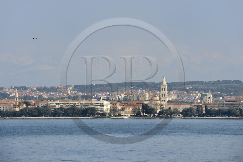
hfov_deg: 10.3
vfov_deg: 6.9
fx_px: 1349
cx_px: 122
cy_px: 81
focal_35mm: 200
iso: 200
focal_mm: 200
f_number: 11
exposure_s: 1/320
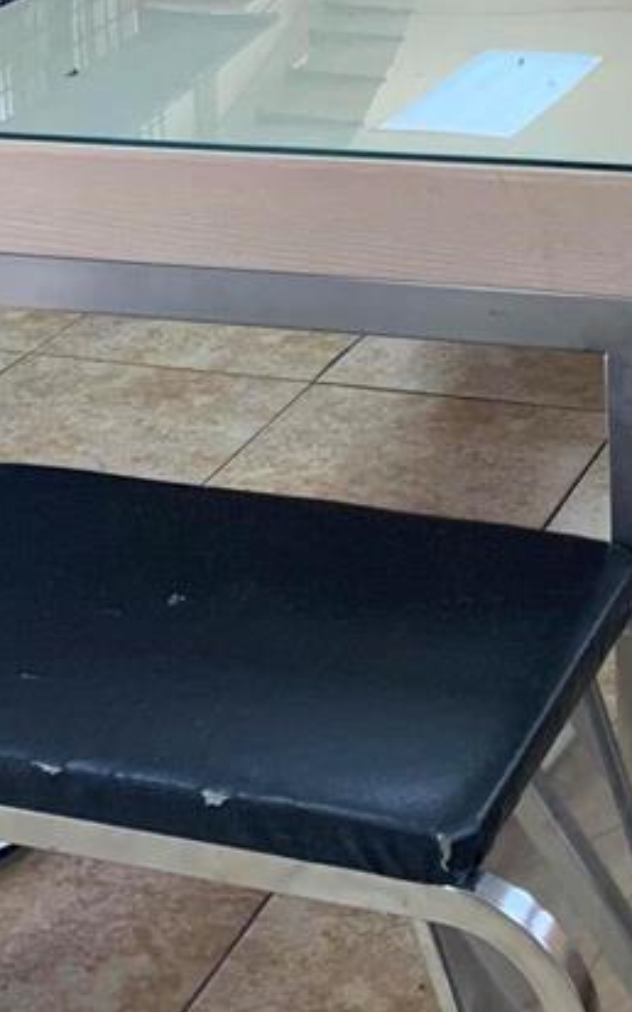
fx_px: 2205
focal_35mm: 80
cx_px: 588
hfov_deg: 16.1
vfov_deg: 22.9
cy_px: -321
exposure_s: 1/98
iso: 100
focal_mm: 4.25
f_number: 1.8
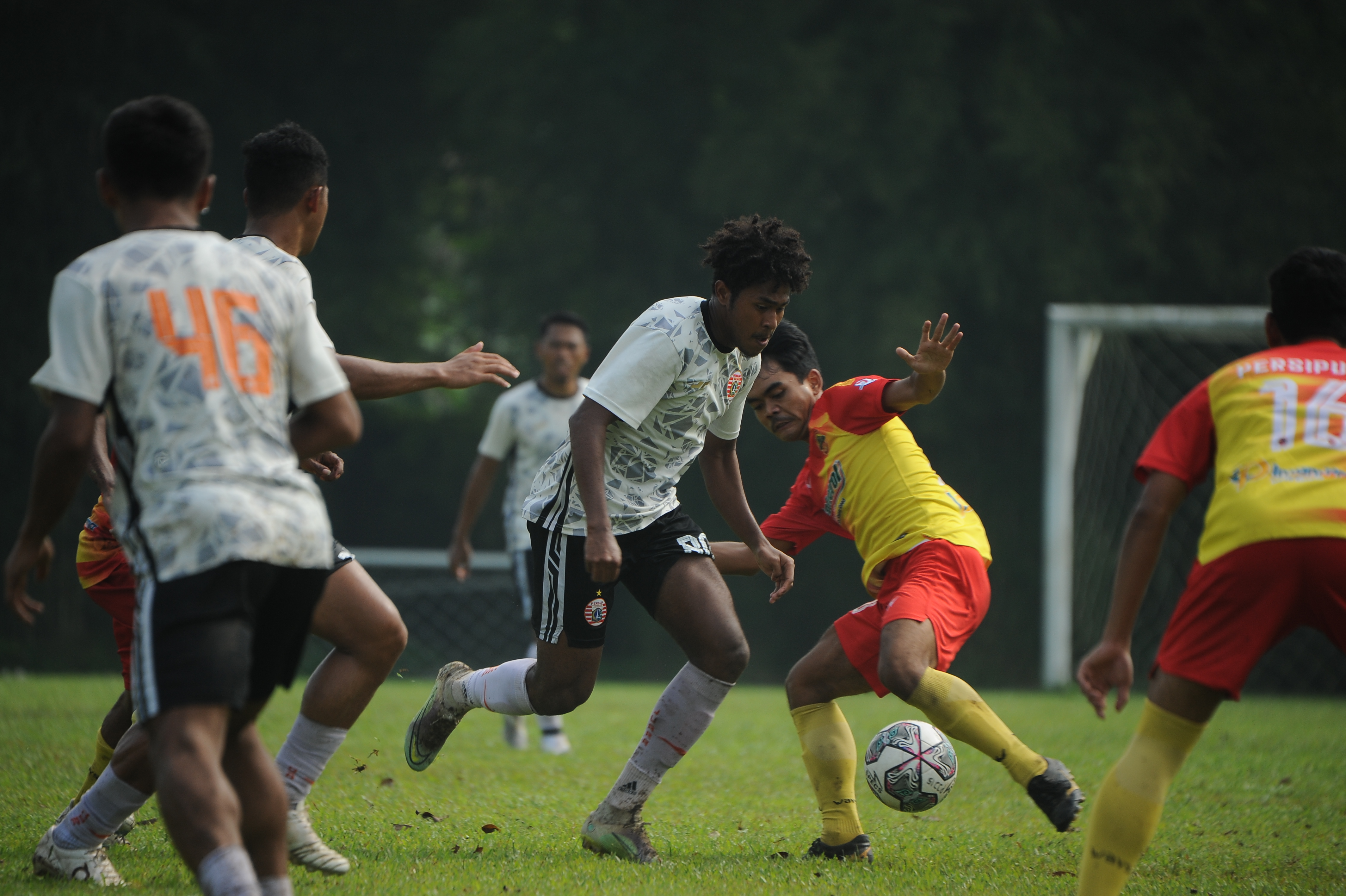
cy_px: 448
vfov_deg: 3.0
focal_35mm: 460
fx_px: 17188
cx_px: 673
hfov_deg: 4.5
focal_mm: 460
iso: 400
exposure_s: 1/800
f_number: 6.3
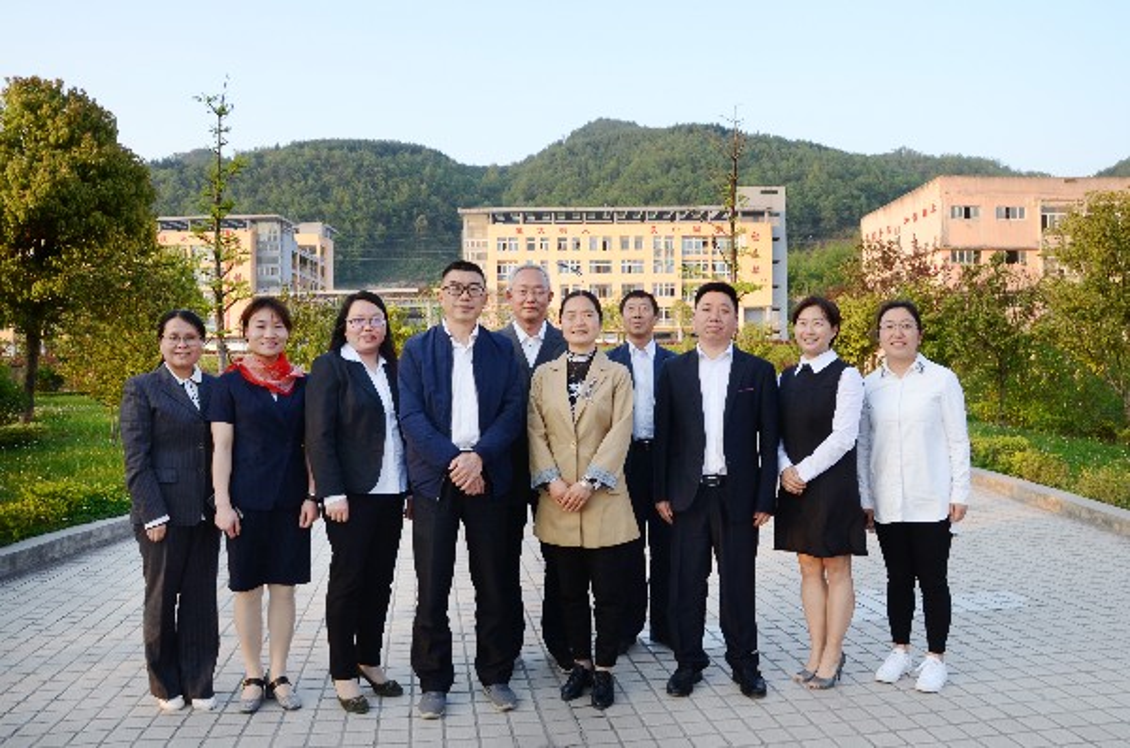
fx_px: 845
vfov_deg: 47.7
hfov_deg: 67.5
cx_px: 565
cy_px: 374
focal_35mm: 27
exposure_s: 1/40
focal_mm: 18
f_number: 10
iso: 200
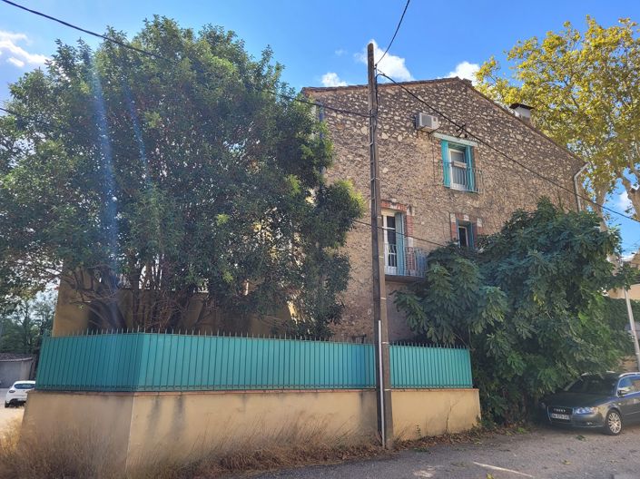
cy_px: 240
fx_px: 480
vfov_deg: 53.0
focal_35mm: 26
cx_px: 320
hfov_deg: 67.3
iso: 40
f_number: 1.8
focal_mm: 5.4
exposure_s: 1/1395
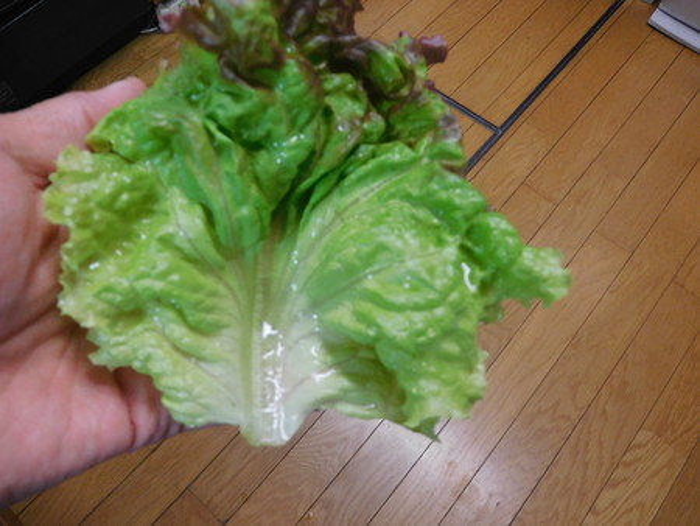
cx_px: 350
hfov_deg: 63.4
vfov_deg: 49.8
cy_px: 263
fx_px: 567
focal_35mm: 28
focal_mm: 5
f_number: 3.5
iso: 400
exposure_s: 1/15
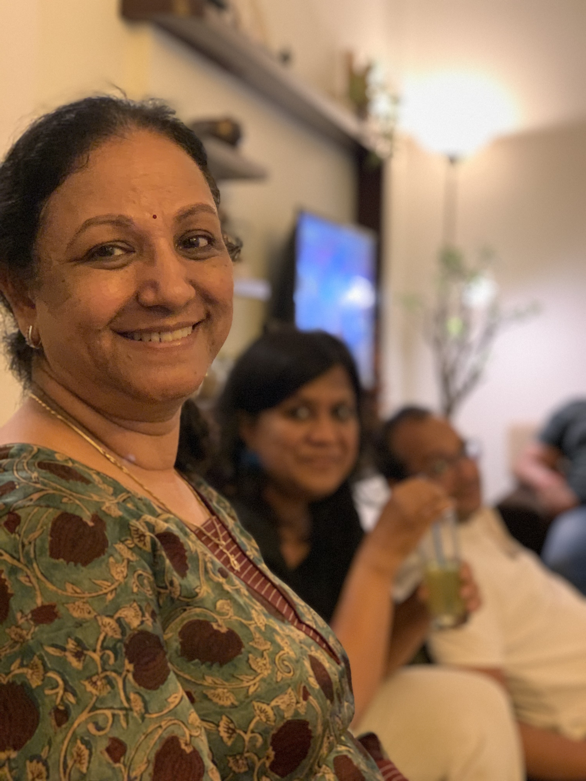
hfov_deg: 28.0
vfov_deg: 36.8
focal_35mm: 52
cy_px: 390
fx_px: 1174
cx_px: 293
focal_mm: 6
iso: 640
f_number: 2.4
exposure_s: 1/25
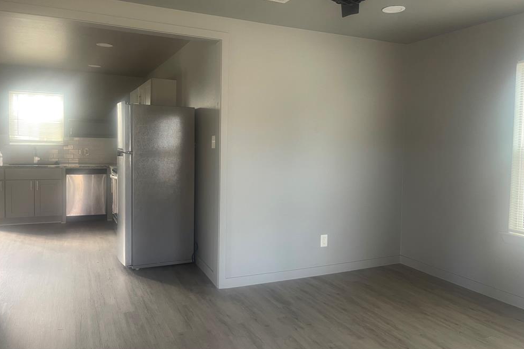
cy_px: 169
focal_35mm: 27
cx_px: 266
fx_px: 393
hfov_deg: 67.4
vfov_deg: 47.9
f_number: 1.6
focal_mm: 5.1
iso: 125
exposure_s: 1/60
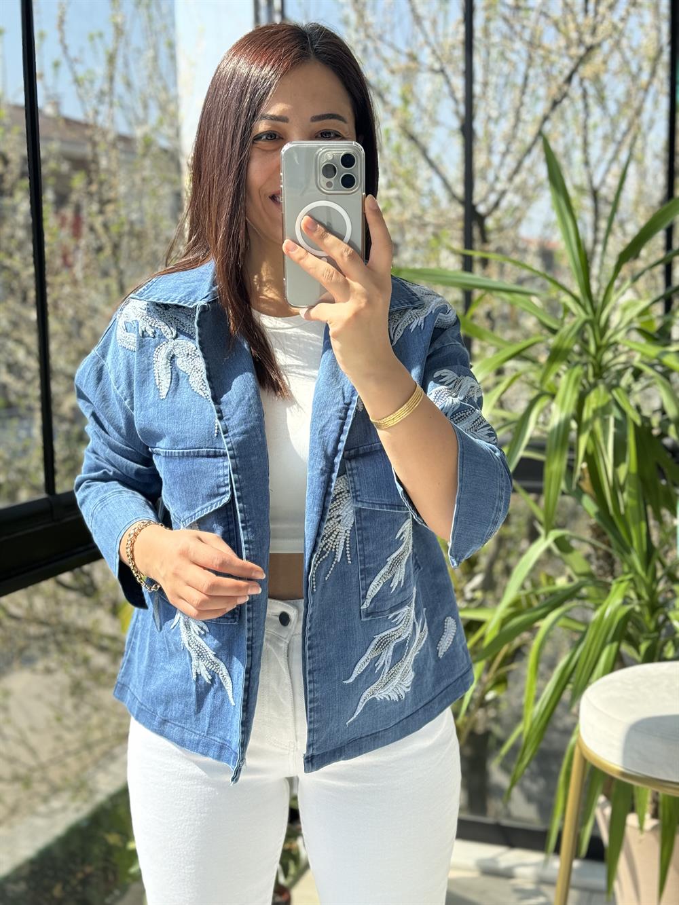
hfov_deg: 30.3
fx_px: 1255
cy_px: 452
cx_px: 340
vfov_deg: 39.7
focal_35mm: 48
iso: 64
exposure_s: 1/544
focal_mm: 6.86
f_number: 1.78
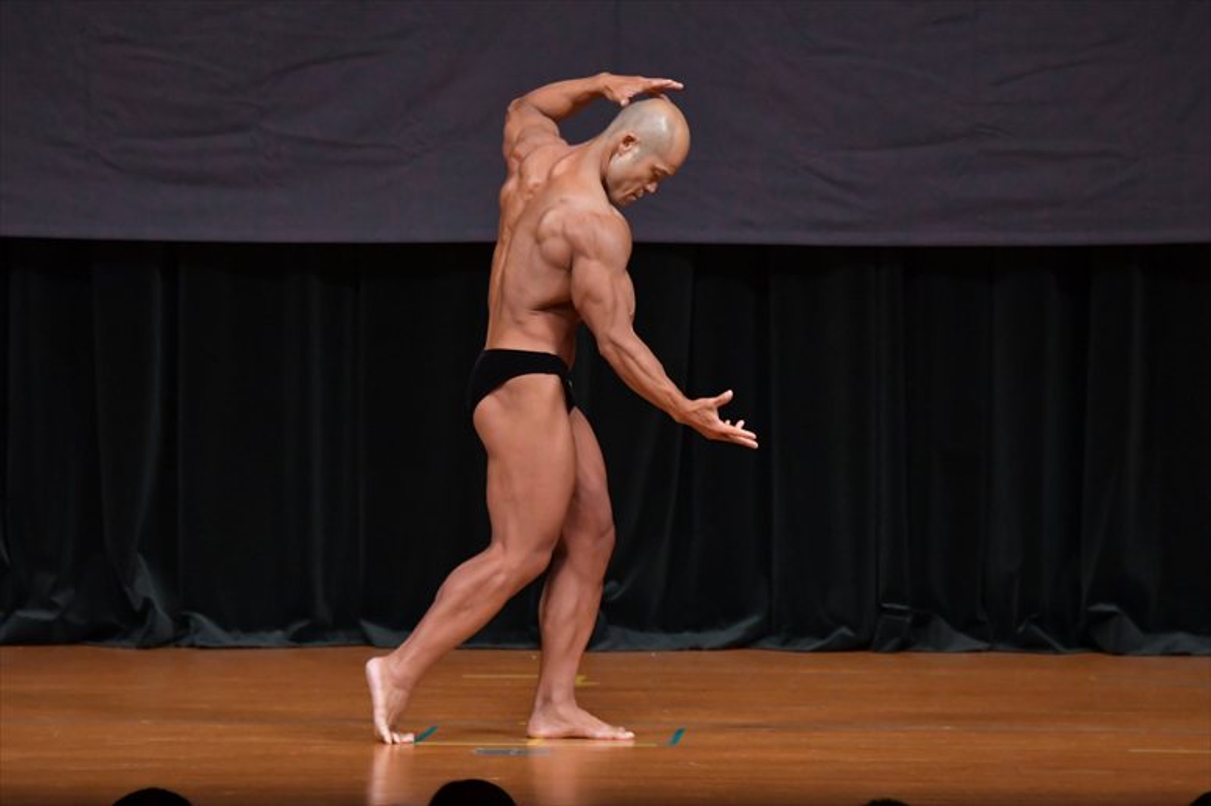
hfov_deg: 6.9
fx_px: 10087
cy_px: 403
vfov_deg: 4.6
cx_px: 606
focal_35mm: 300
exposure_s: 1/400
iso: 4000
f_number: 5.6
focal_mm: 200
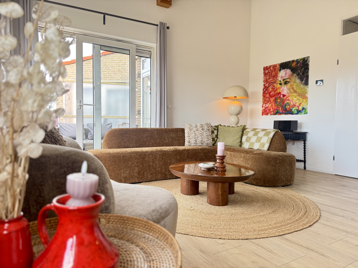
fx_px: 248
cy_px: 134
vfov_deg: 56.8
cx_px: 179
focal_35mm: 24
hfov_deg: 71.6
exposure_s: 1/121
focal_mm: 6.76
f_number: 1.78
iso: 100
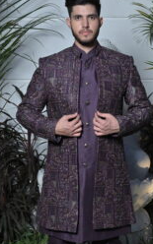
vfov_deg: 21.6
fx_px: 640
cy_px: 147
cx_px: 91
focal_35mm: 96
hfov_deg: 13.6
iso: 1600
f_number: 6.3
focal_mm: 52
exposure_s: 1/125
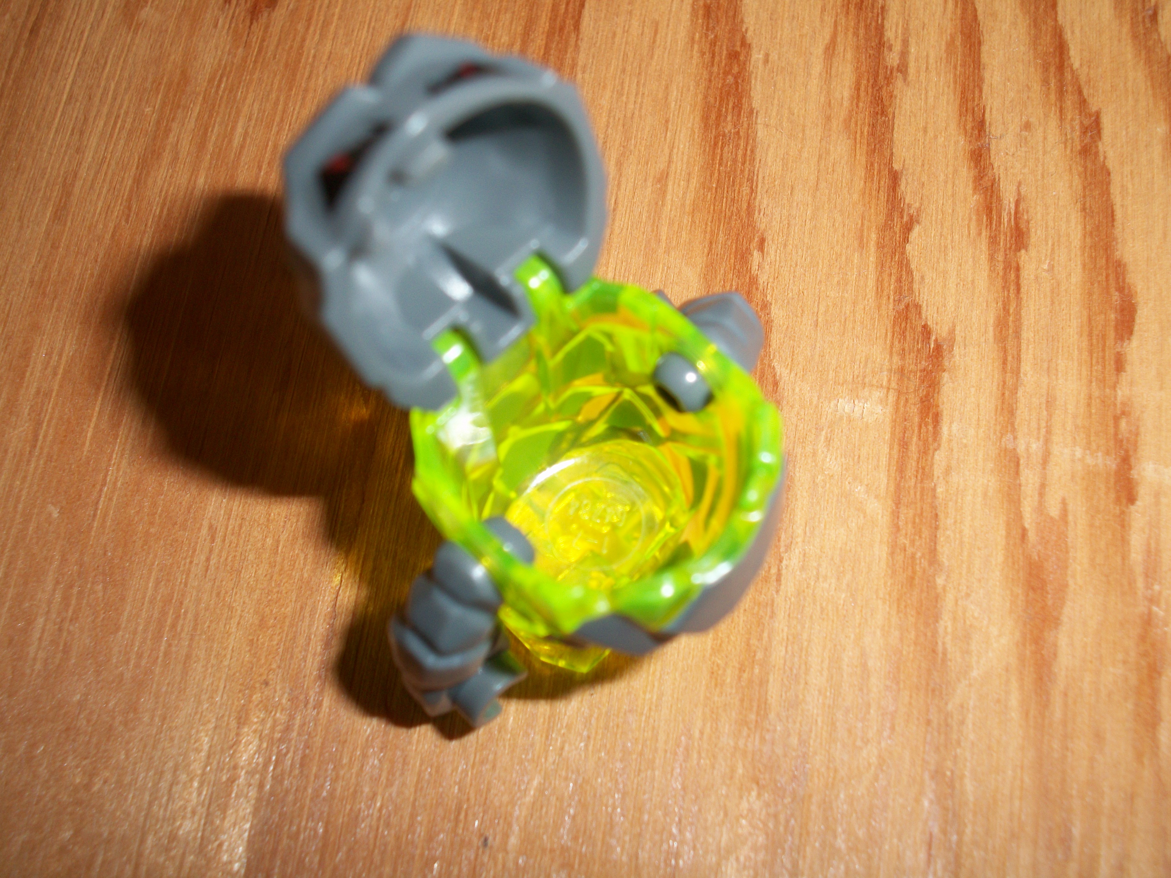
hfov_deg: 42.9
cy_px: 439
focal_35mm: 44
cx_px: 586
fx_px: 1488
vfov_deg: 32.9
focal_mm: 7.8
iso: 80
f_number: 3.5
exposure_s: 1/40
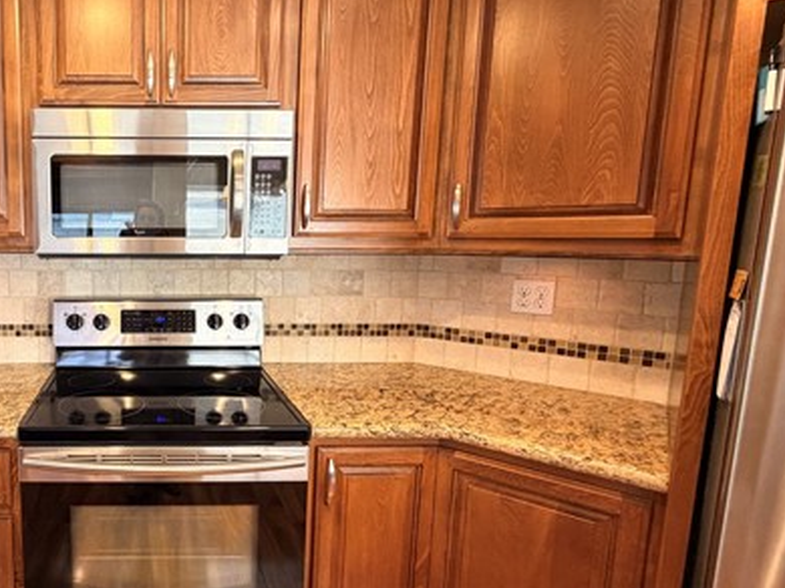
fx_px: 521
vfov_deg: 58.8
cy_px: 298
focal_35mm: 23
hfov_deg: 66.8
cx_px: 153
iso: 320
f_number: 2.2
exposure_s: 1/60
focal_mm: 2.22
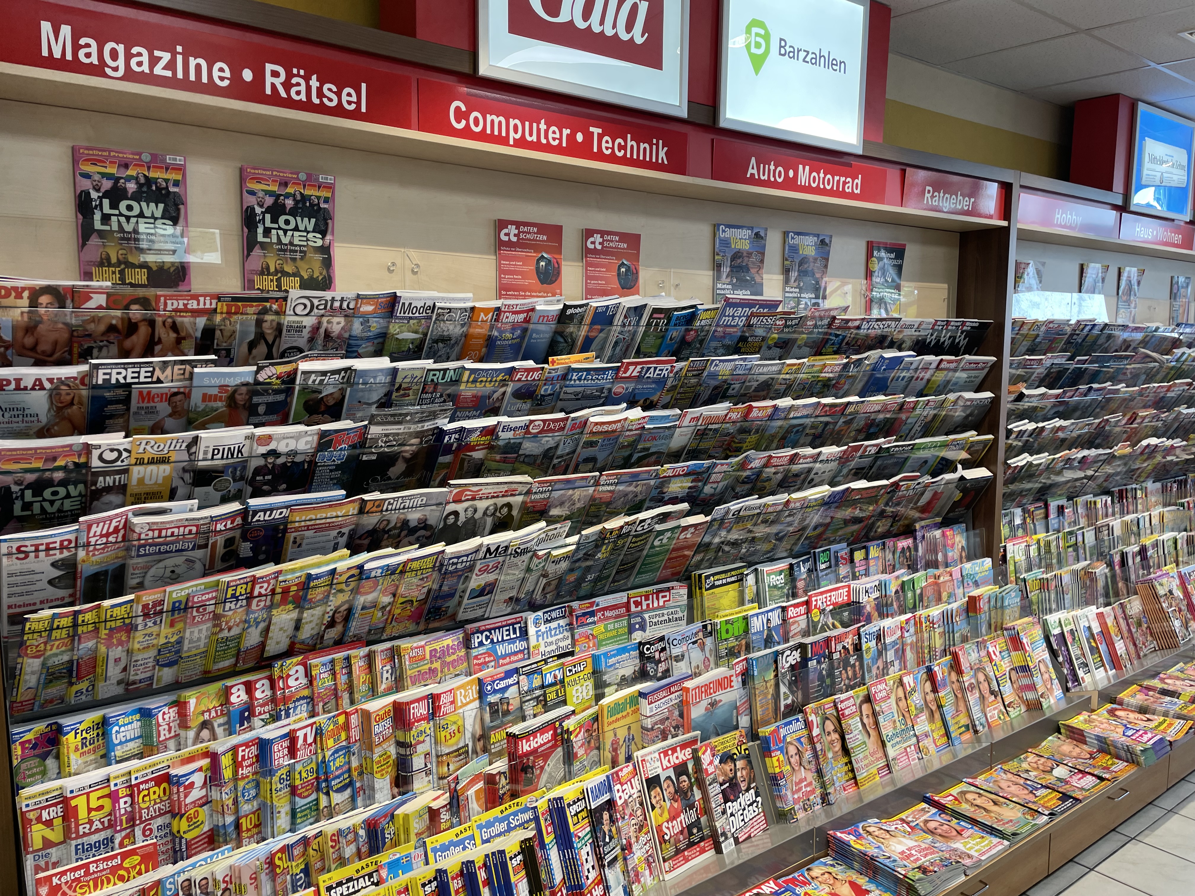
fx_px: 898
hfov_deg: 67.3
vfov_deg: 53.1
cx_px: 598
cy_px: 448
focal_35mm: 26
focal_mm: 4.2
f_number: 1.6
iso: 50
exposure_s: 1/100
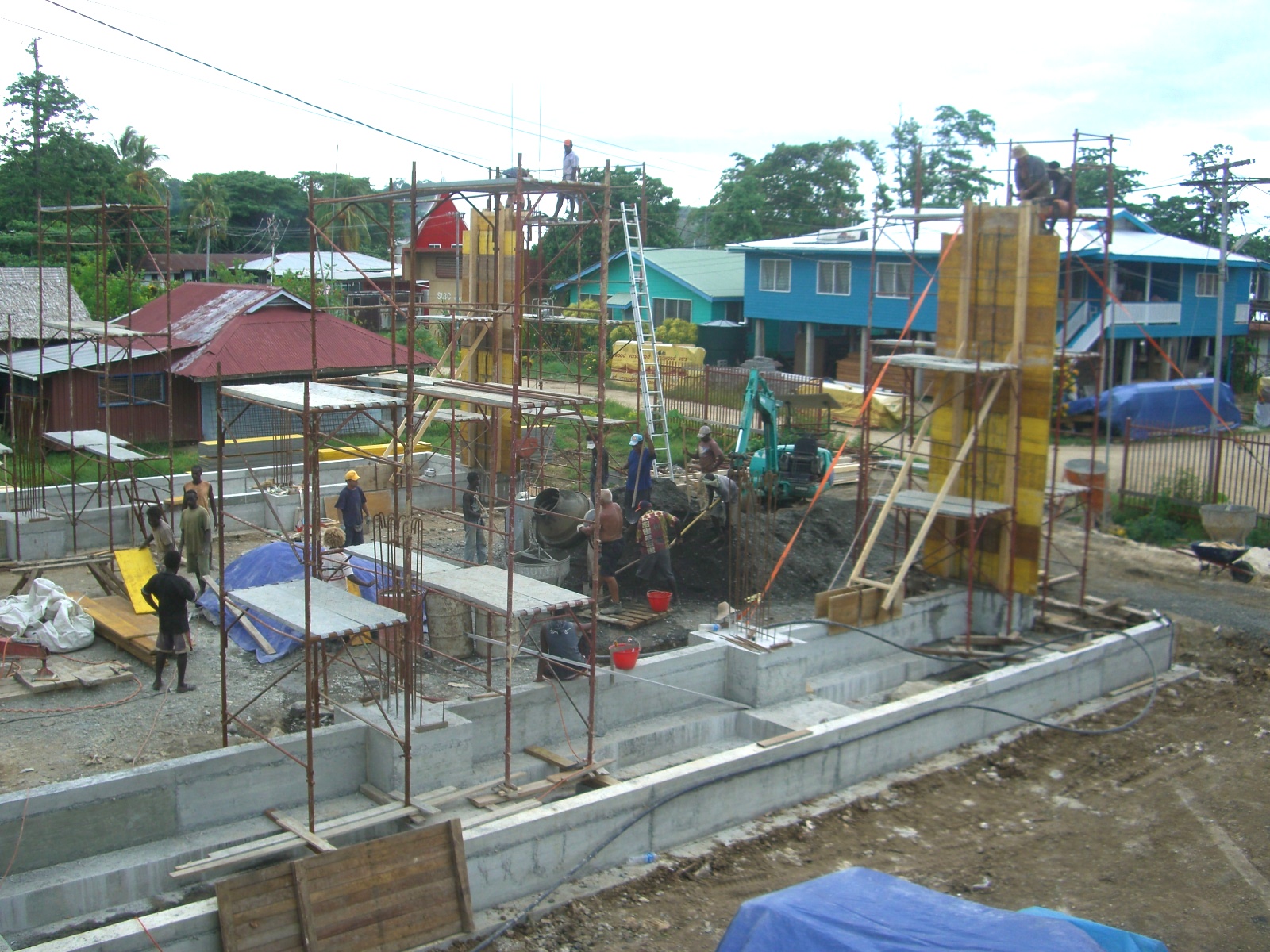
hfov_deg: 49.0
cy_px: 476
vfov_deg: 37.7
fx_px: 1394
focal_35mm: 38
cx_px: 635
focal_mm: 7.9
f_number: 2.8
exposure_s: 1/500
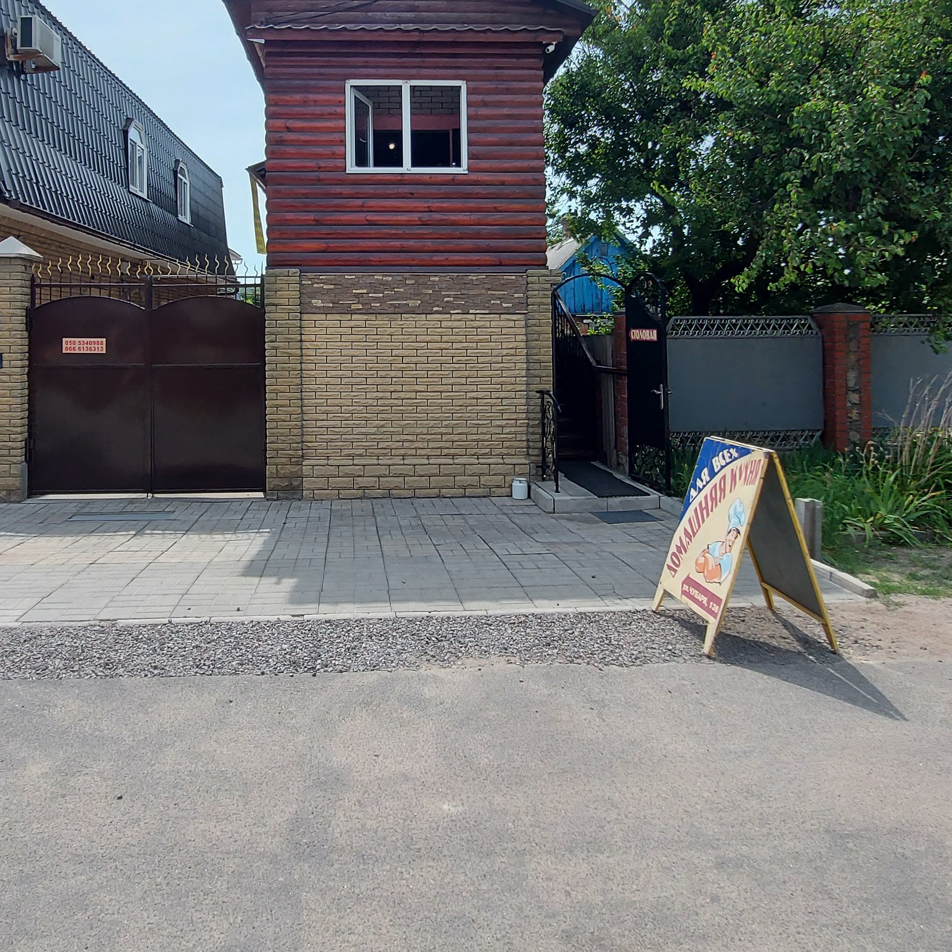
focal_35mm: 23
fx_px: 716
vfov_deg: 65.3
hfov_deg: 66.9
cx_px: 405
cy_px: 308
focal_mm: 1.74
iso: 50
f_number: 2.2
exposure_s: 1/1773
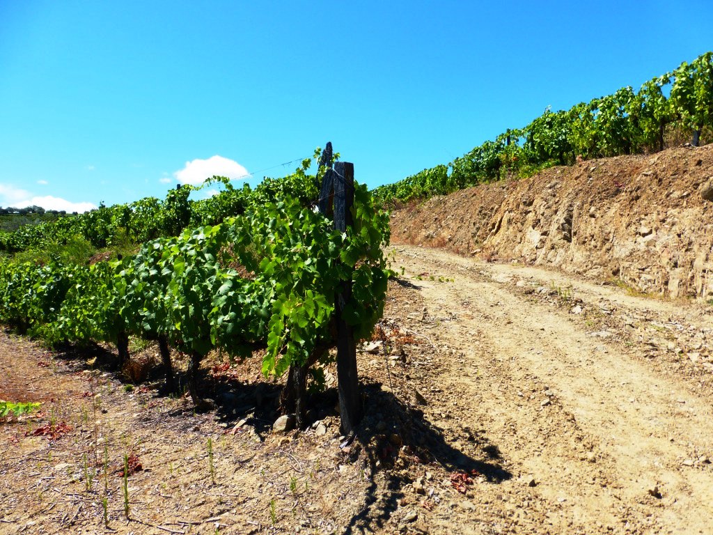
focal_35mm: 24
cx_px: 356
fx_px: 494
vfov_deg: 56.8
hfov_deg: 71.6
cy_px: 268
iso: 100
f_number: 4
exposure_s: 1/640
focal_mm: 4.3
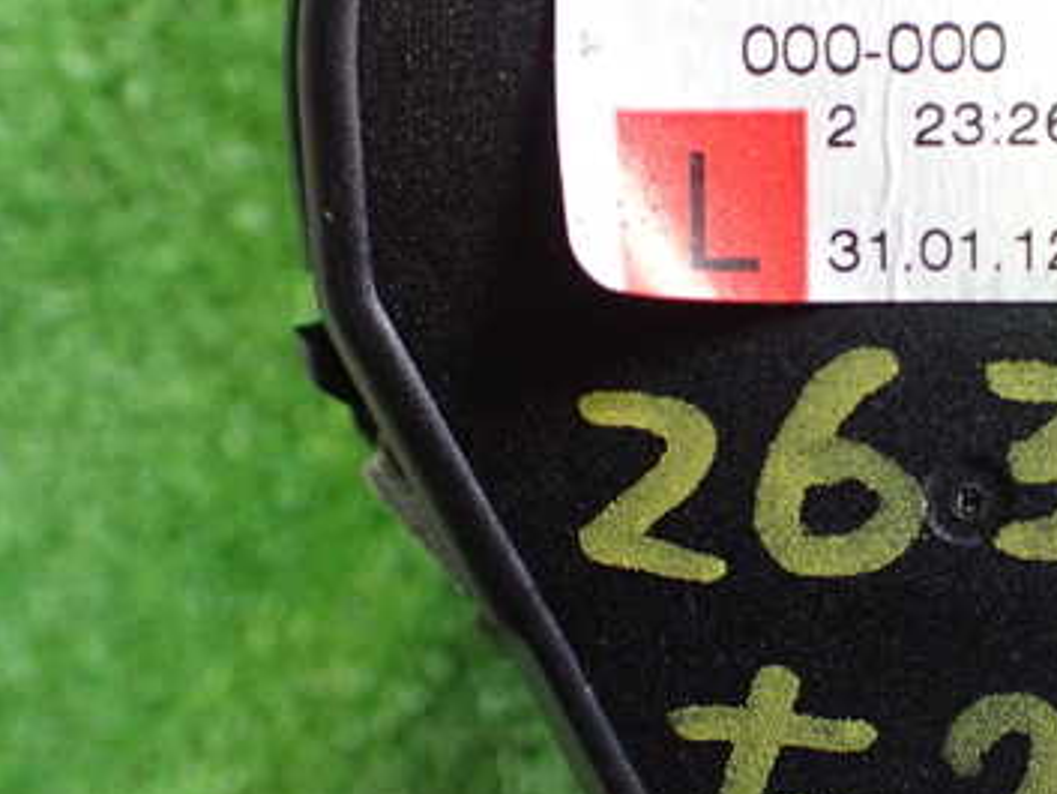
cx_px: 892
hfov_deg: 35.8
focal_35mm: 51
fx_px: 1558
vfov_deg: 28.6
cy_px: 384
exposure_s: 1/50
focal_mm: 5.4
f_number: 2.3
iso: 800
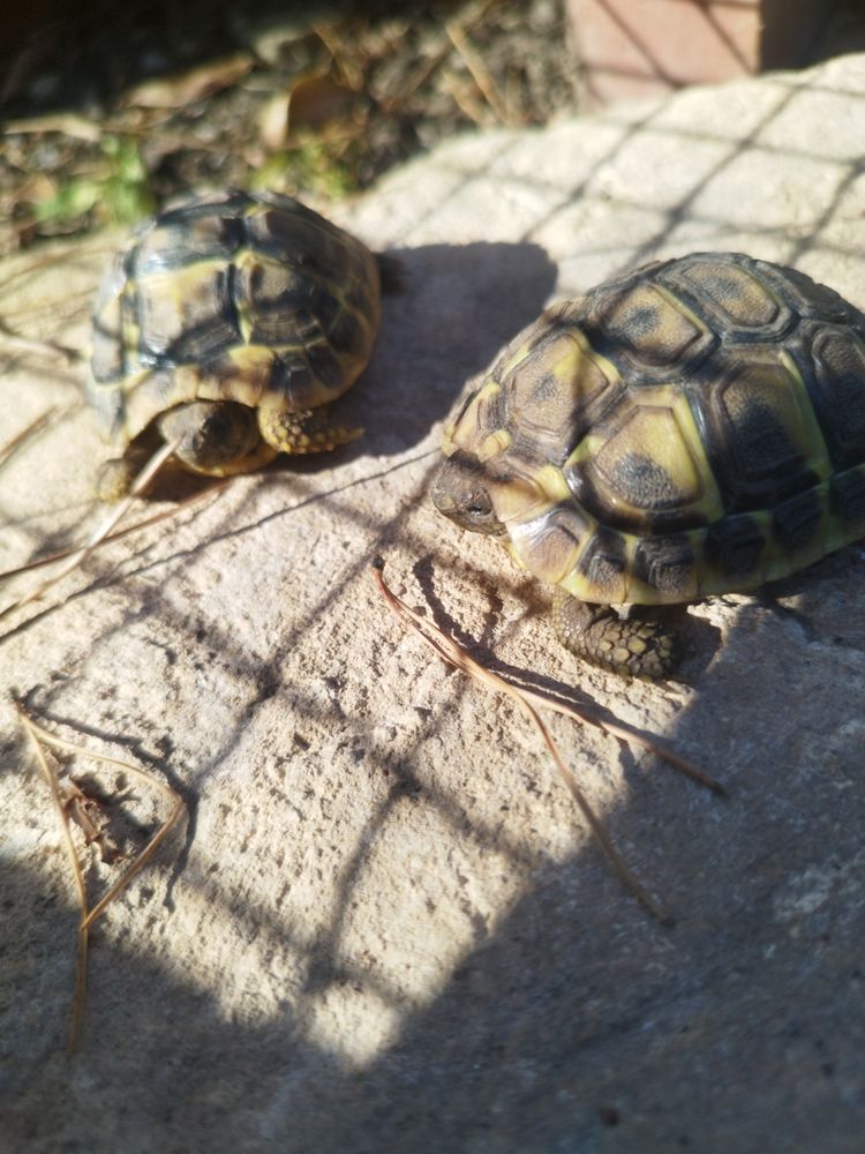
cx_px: 432
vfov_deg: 71.6
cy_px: 577
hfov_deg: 56.8
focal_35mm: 24
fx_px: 800
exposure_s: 1/110
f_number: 1.89
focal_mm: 5.89
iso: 50
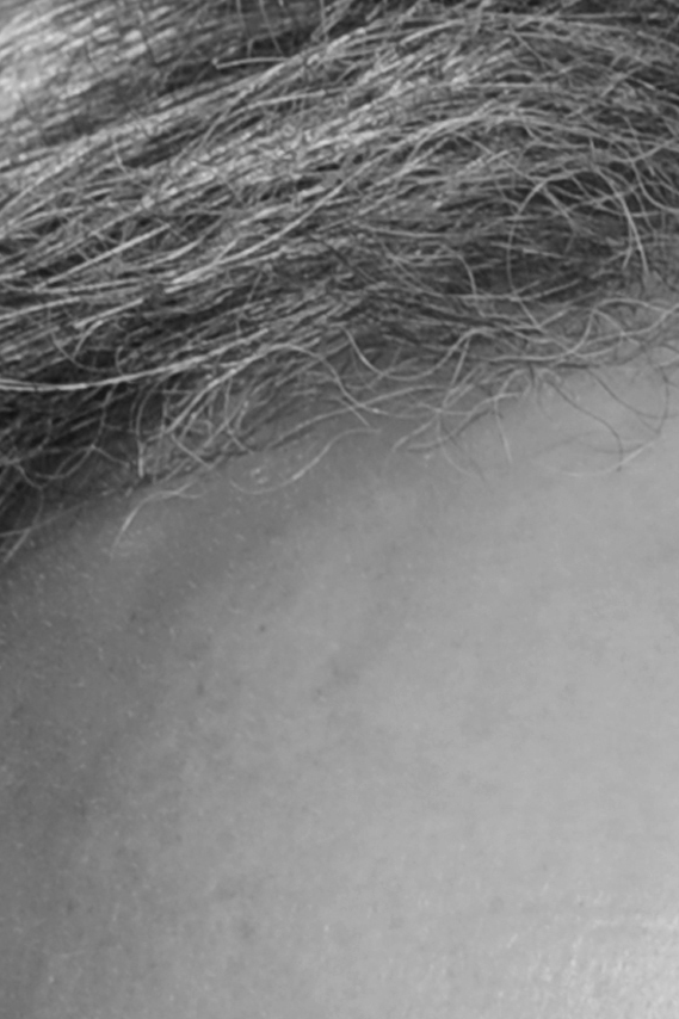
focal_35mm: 523
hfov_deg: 2.6
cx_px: 711
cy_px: 2014
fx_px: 14801
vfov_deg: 3.9
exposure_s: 1/60
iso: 200
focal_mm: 105
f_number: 9
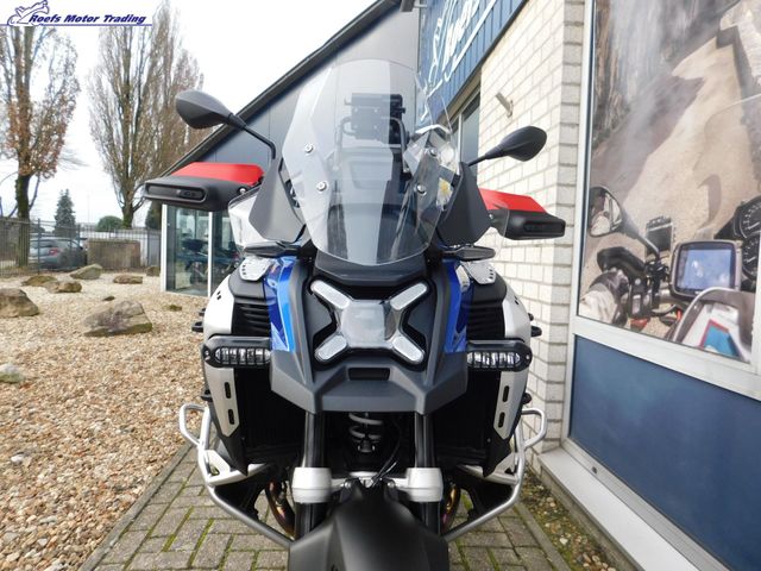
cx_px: 380
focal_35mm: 23
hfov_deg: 73.9
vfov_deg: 58.9
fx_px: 506
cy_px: 286
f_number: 3
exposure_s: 1/400
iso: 125
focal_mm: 4
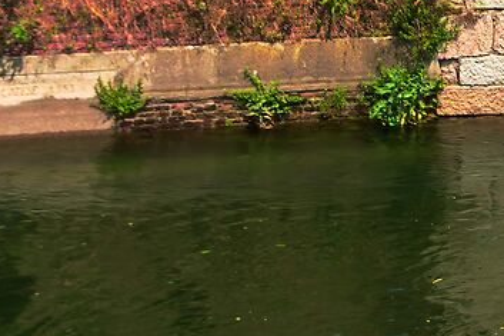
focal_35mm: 102
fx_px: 1427
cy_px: -292
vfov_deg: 12.2
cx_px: 1139
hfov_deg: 14.6
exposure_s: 1/250
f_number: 7.1
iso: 100
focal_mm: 15
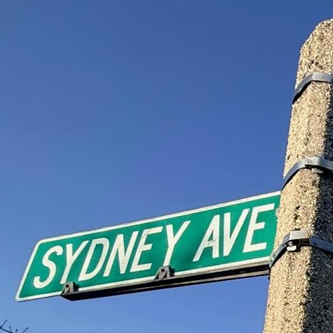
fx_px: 577
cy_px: 471
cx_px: 653
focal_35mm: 53
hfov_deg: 19.5
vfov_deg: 25.8
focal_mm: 2.22
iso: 50
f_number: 2.2
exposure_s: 1/2165
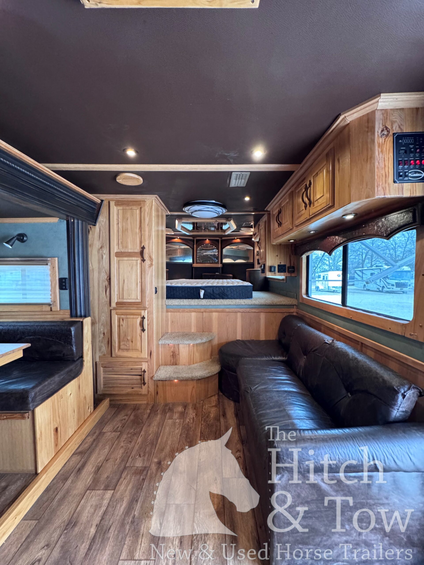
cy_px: 282
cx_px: 212
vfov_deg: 102.1
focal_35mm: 14
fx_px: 229
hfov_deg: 85.7
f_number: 2.2
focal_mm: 2.22
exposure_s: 1/60
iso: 800
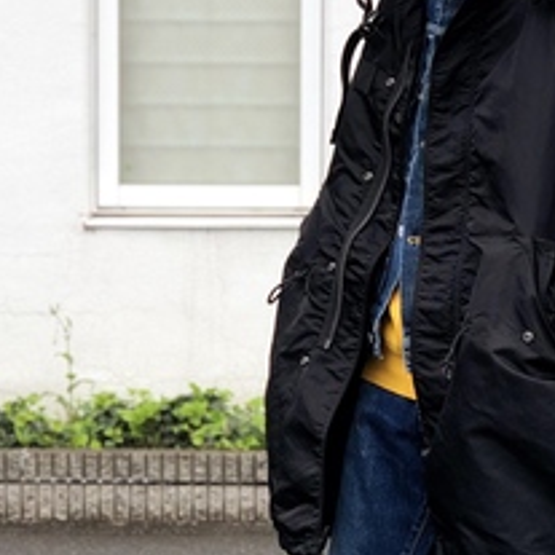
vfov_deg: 11.8
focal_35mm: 148
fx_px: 2685
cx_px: 440
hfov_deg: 11.8
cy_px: 355
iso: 16
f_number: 2.4
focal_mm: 6
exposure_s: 1/60
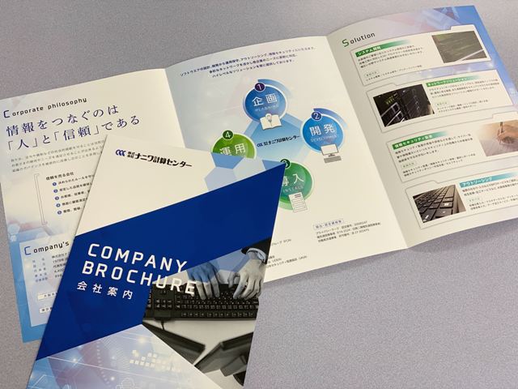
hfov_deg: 36.8
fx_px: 778
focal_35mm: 52
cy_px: 194
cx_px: 259
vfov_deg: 28.0
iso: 64
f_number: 2.4
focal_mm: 6
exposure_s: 1/120
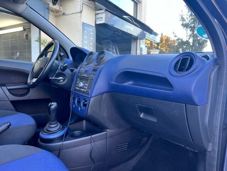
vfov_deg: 53.1
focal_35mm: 26
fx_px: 170
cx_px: 114
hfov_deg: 67.3
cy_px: 86
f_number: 1.5
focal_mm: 5.7
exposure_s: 1/121
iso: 125
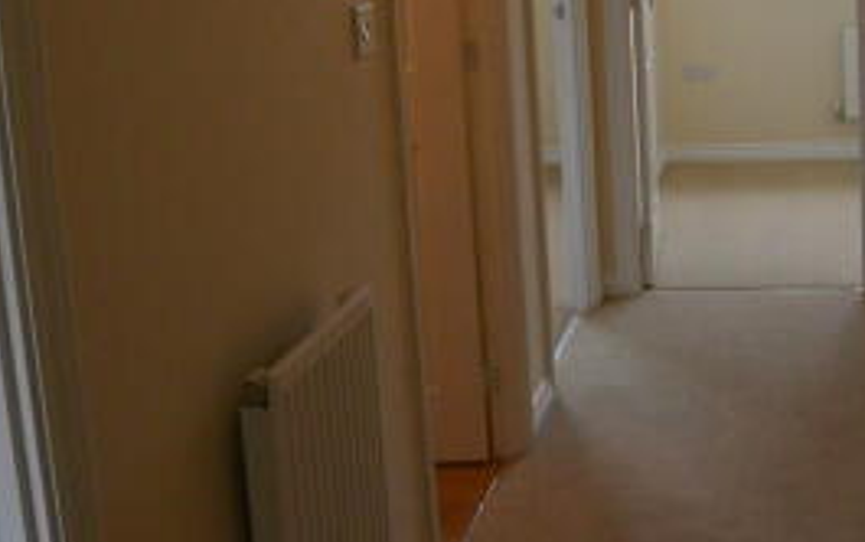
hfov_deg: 37.8
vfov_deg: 24.0
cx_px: 571
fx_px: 1250
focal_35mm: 53
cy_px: 93
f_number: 3.5
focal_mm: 11
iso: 800
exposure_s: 1/125
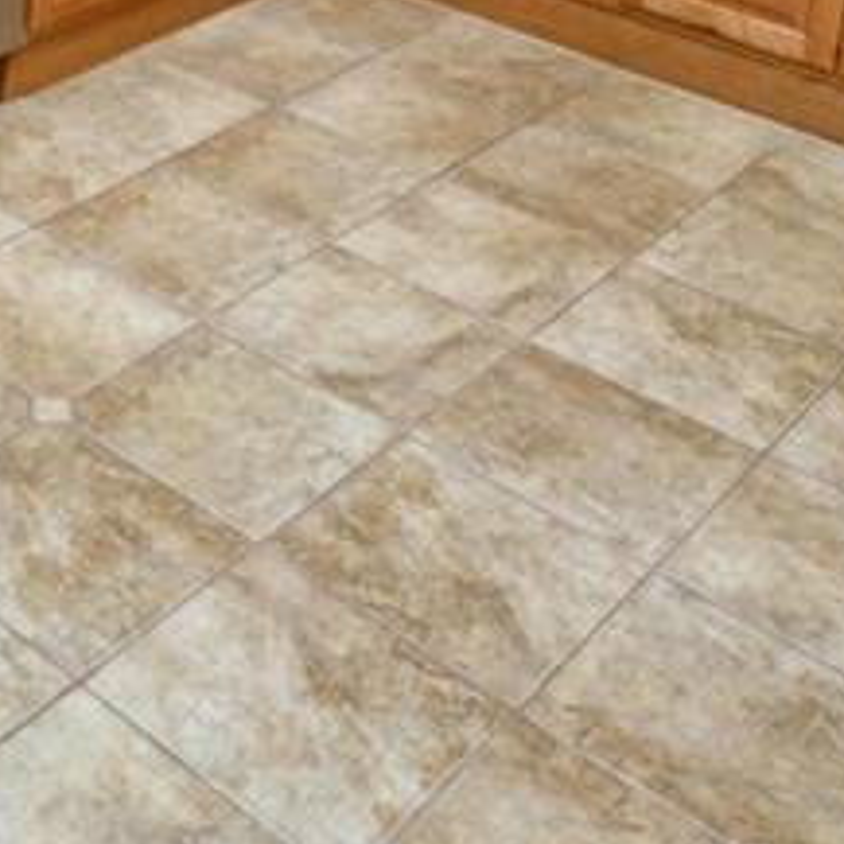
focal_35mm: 60
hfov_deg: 25.7
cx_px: -159
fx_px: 1655
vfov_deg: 24.2
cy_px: -315
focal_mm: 10
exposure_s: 1/30
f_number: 4.5
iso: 320
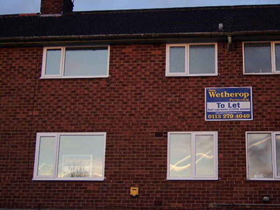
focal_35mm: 62
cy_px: 105
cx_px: 140
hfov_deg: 31.2
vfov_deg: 23.7
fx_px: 502
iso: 141
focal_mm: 16.25
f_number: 4
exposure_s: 1/60
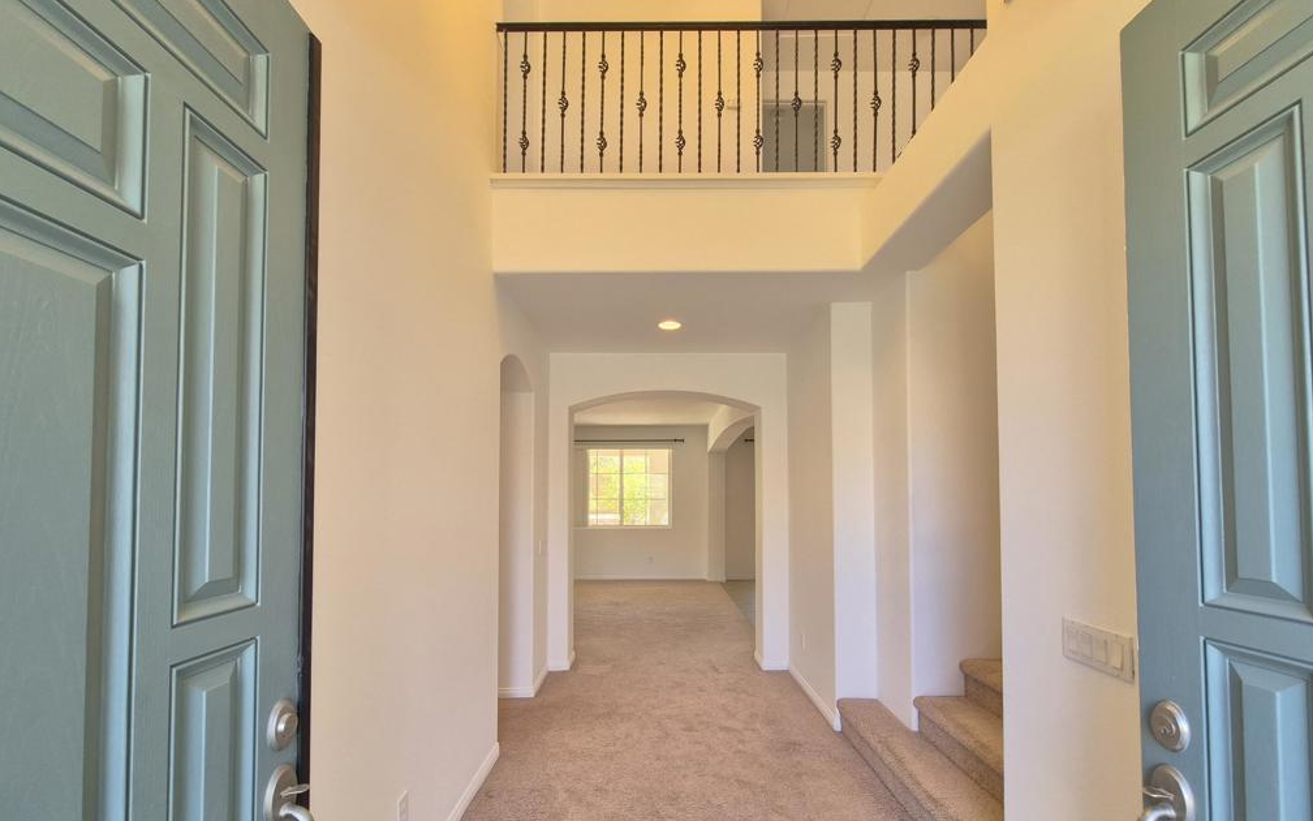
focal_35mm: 14
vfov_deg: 77.8
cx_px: 666
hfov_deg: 105.3
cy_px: 489
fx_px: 501
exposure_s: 1/60
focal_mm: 1.74
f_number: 2.2
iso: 80
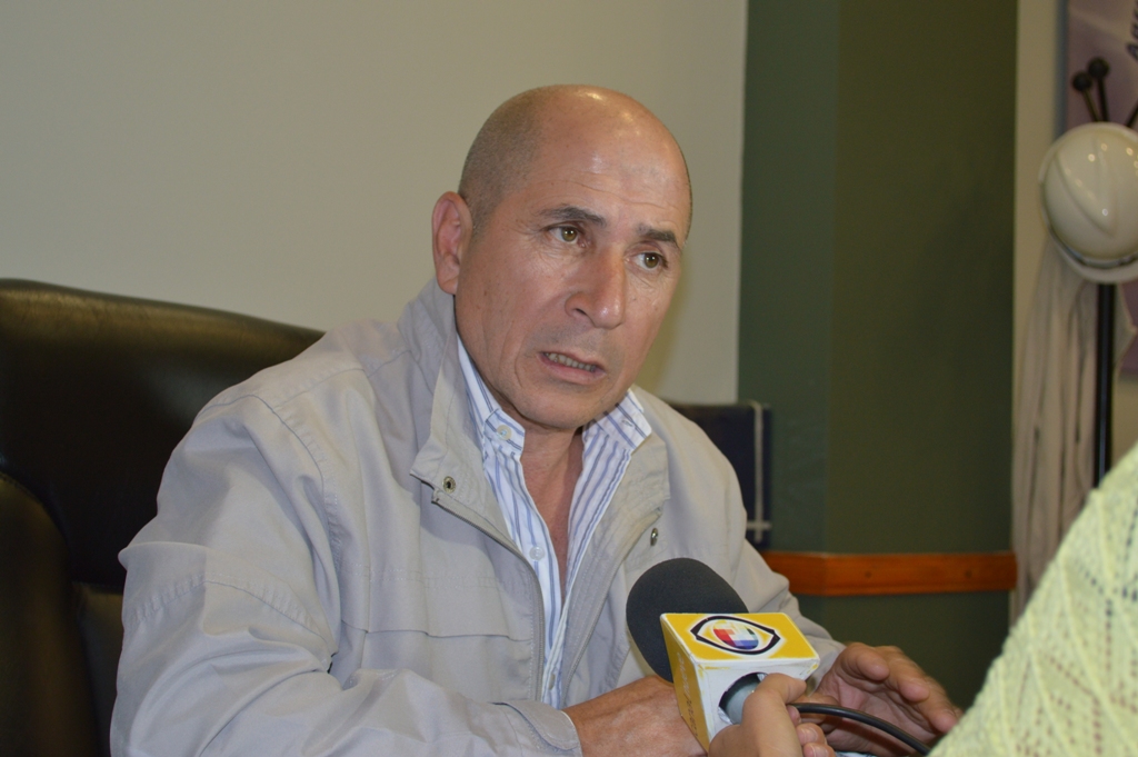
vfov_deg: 20.1
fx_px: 2132
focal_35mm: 68
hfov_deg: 29.9
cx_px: 569
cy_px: 378
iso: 500
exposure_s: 1/60
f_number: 5.3
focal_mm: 45
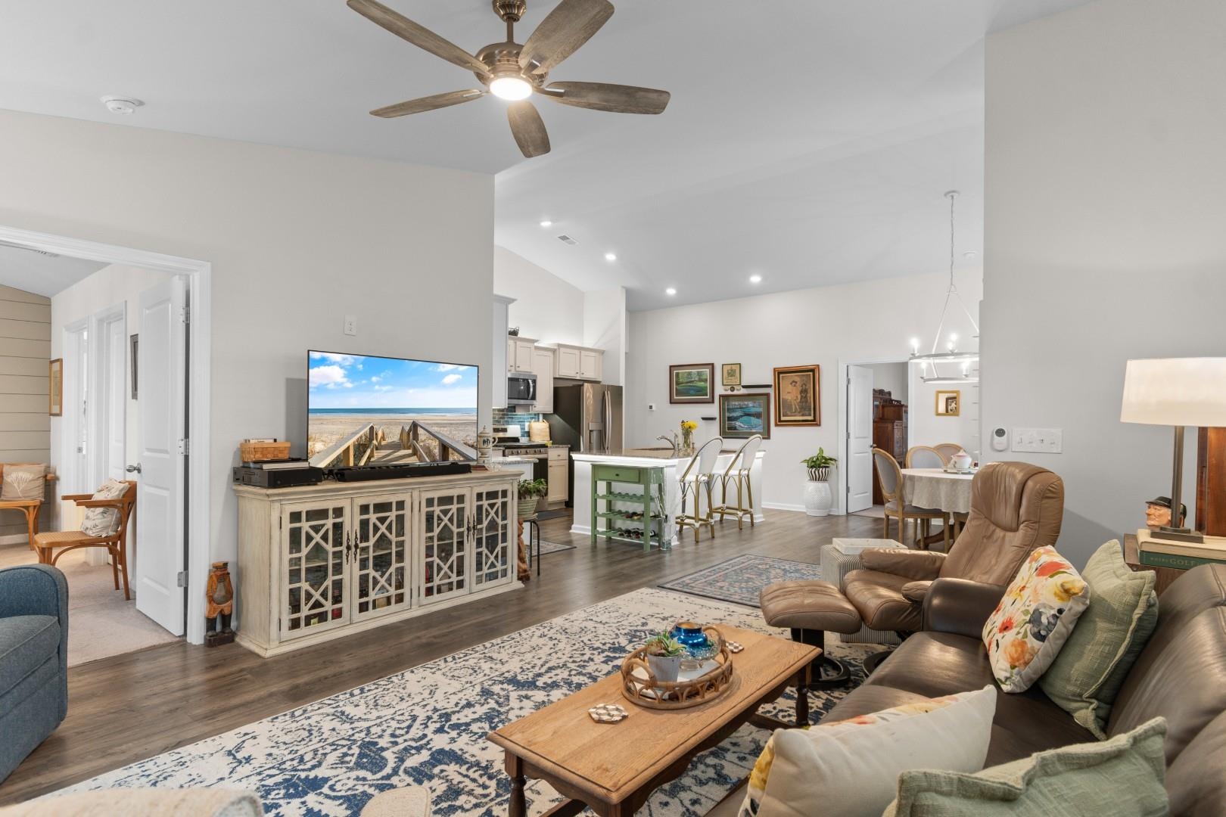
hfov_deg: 90.0
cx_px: 613
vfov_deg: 67.4
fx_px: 613
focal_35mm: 18
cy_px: 408
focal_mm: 12
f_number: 4.8
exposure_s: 2
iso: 100
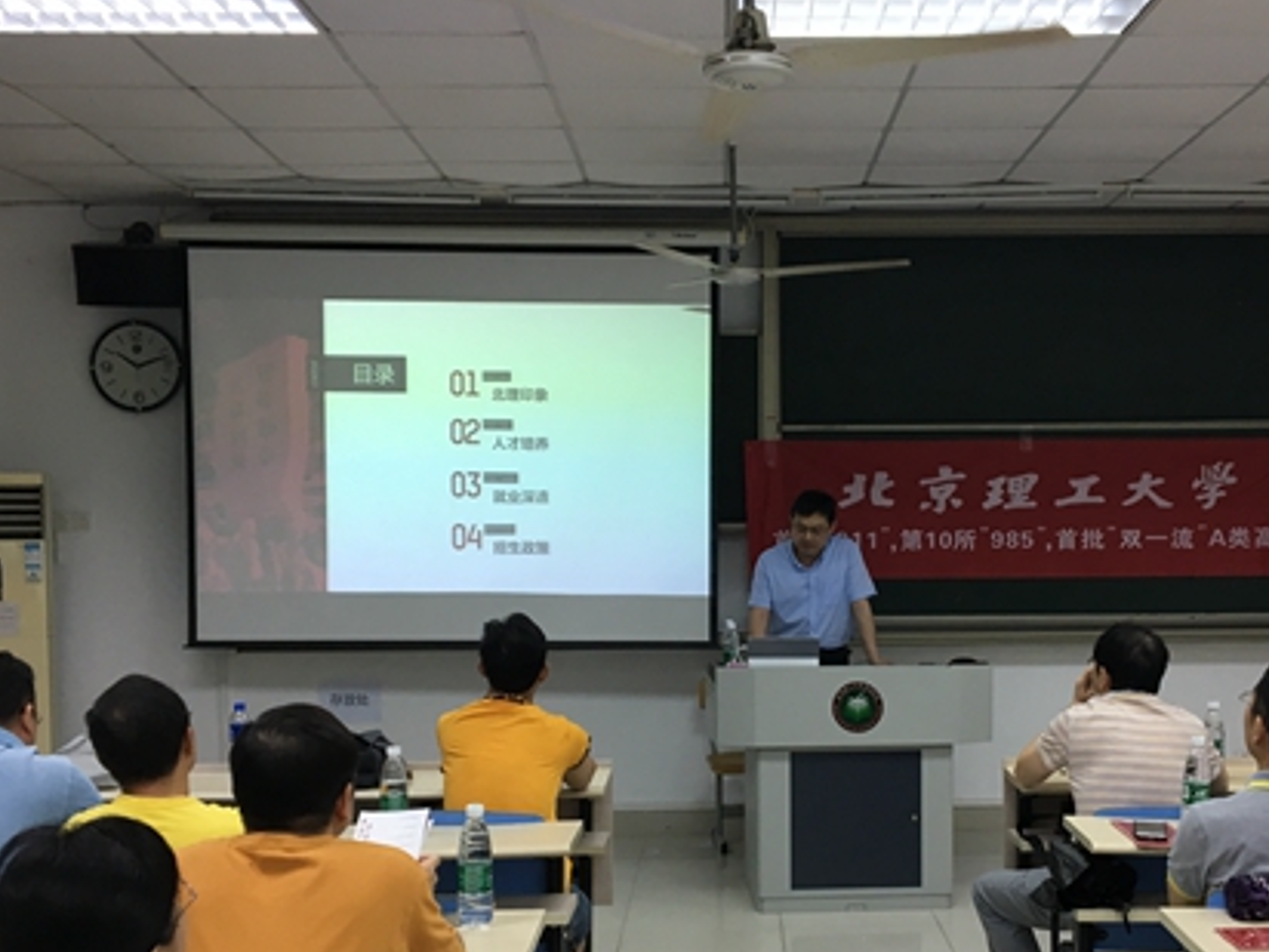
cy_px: 644
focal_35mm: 45
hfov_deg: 41.9
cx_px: 758
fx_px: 1650
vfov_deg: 31.9
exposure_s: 1/33
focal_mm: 4.15
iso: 64
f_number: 2.2
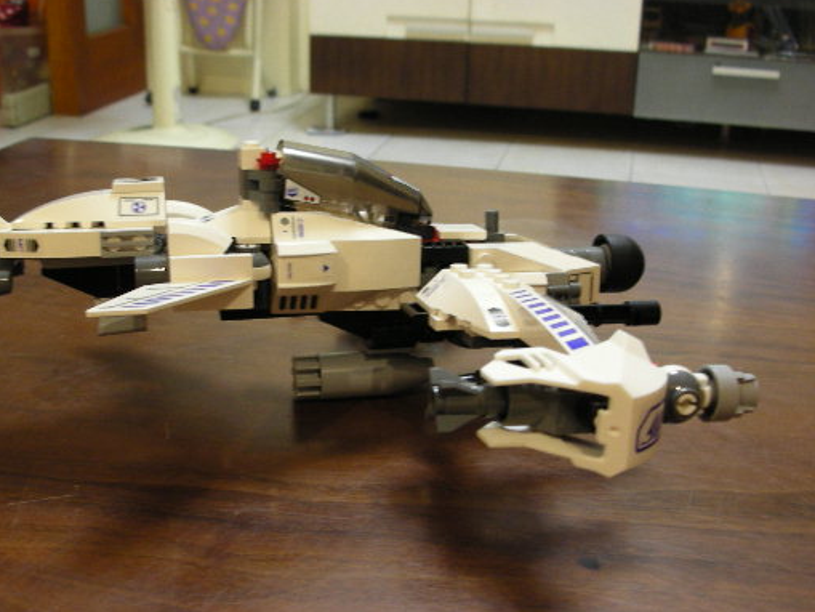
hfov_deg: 42.7
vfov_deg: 32.9
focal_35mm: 44
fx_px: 1036
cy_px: 336
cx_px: 330
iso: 125
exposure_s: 1/4.1
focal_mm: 5.8
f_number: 3
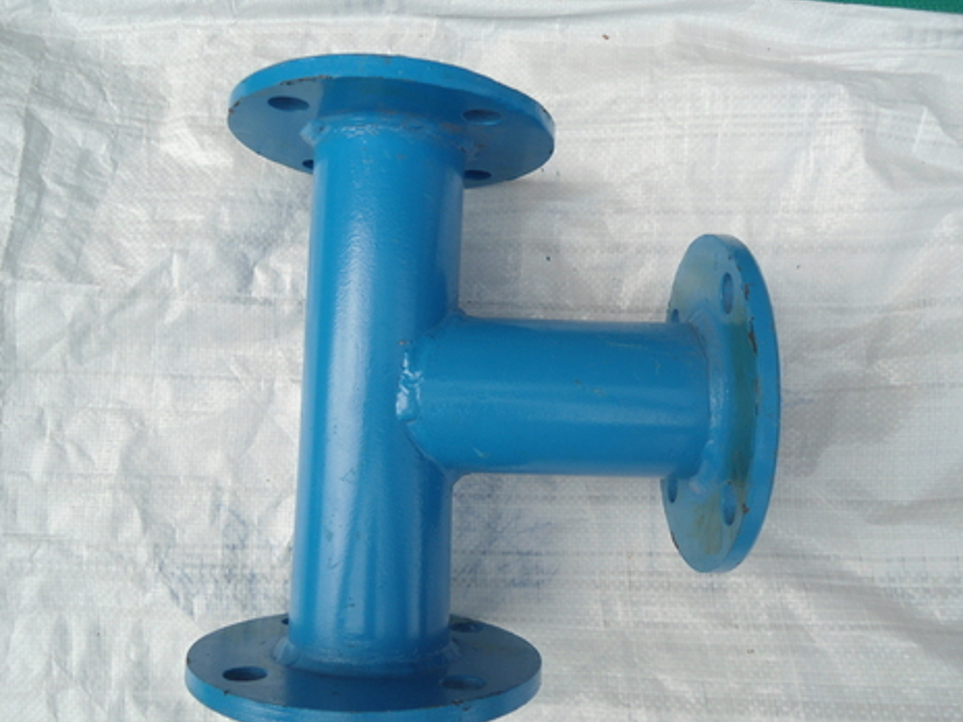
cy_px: 377
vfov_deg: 49.7
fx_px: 779
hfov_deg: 63.4
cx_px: 492
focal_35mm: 28
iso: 80
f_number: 2.8
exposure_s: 1/640
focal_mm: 4.7
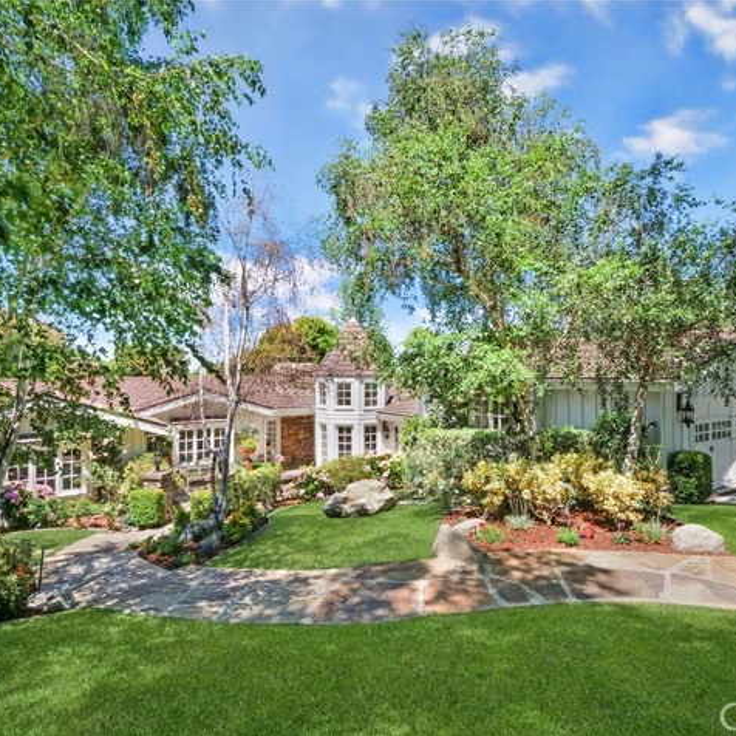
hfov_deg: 77.7
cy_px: 369
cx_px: 363
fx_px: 457
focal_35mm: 19
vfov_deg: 77.7
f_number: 11
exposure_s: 1/200
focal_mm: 8
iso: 200
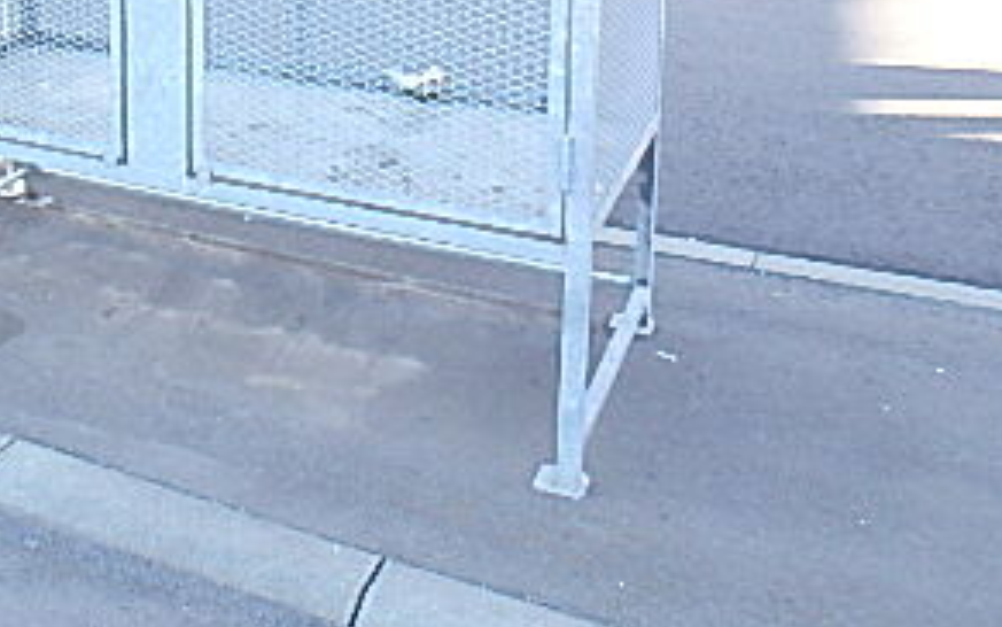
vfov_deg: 24.4
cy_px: -79
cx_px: -3
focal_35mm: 49
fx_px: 1338
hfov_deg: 36.8
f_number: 3.5
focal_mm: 3.7
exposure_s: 1/80
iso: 125
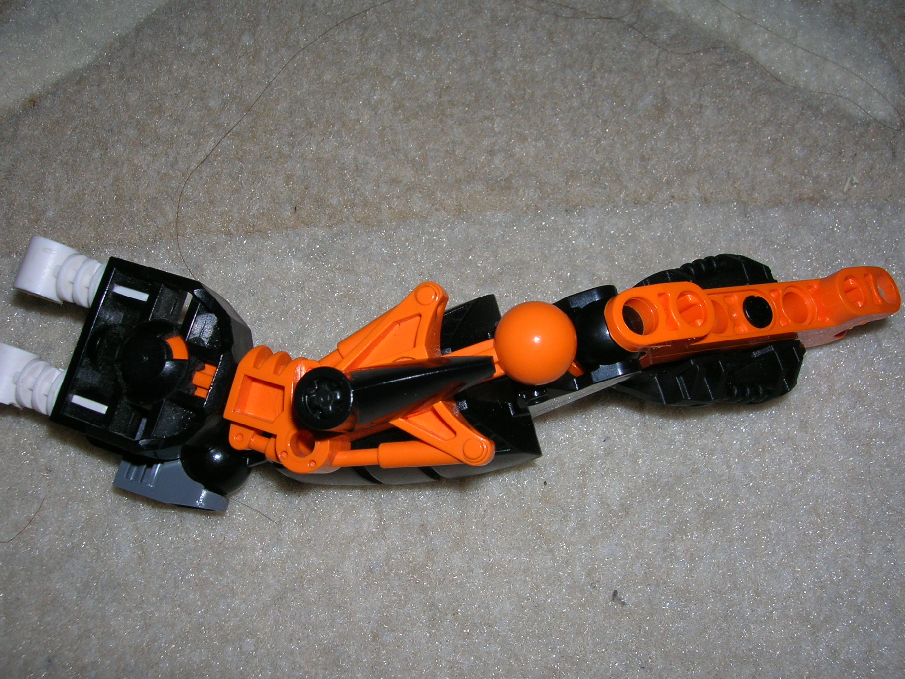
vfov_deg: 37.7
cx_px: 433
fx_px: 993
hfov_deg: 49.0
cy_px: 337
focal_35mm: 38
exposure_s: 1/60.1
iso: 50
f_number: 4.9
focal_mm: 5.7
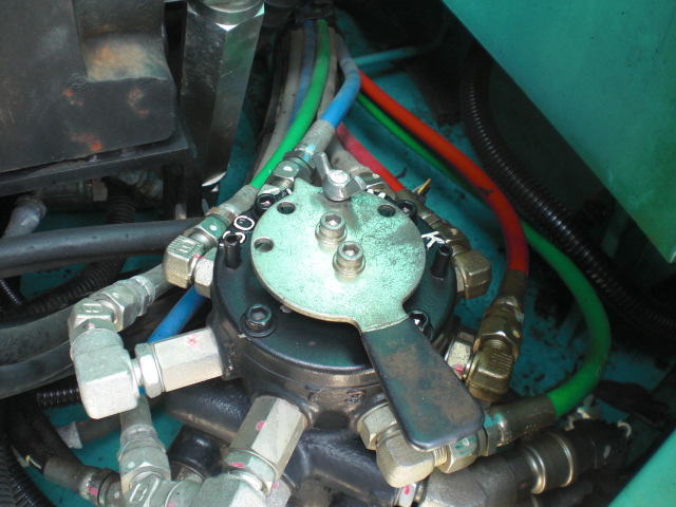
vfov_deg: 37.7
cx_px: 338
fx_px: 742
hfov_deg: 49.0
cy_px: 254
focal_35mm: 38
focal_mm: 6.3
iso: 200
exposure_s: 1/60
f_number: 3.1
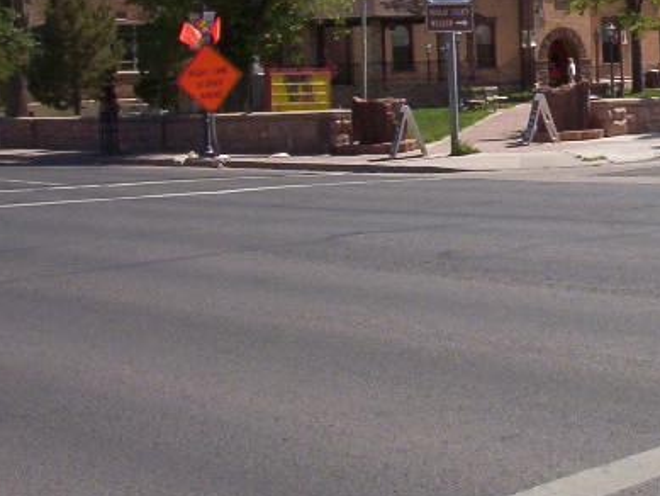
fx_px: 1564
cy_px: 78
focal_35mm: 82
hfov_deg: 23.1
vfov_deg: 17.8
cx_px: 611
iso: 100
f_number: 8
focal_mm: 6
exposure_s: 1/262
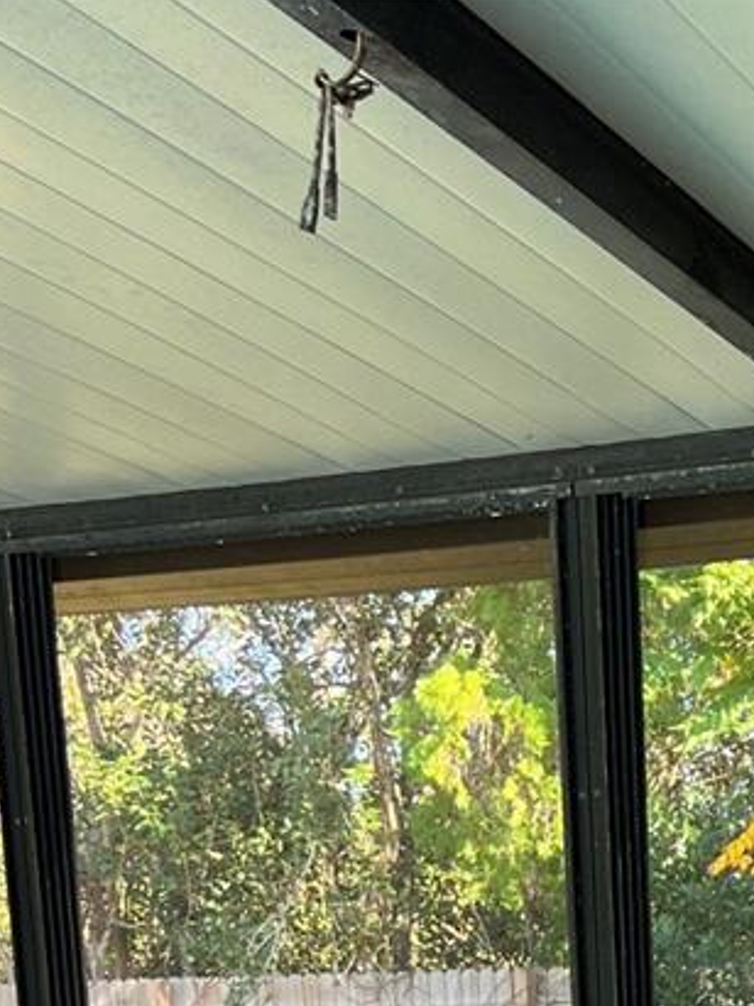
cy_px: 1459
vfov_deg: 21.9
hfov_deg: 18.1
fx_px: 2208
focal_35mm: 76
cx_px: 972
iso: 64
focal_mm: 5.7
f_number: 1.5
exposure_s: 1/136
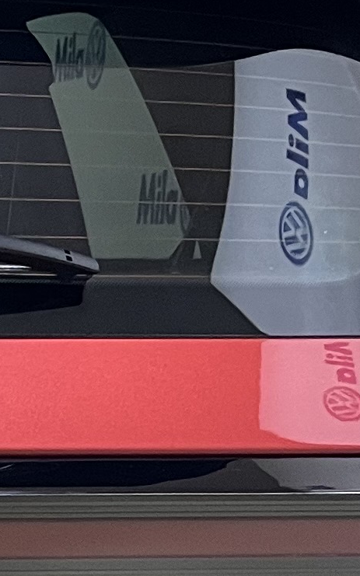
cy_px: 717
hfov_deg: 8.0
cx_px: -562
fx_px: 2355
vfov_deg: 13.5
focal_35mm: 150
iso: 250
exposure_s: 1/60
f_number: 1.6
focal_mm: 5.1
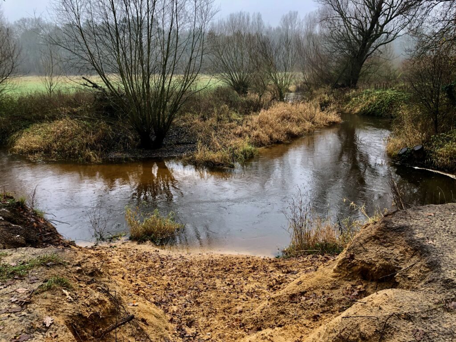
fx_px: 369
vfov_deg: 49.7
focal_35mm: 28
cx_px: 228
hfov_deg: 63.4
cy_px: 171
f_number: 1.8
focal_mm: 4
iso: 50
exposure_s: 1/120
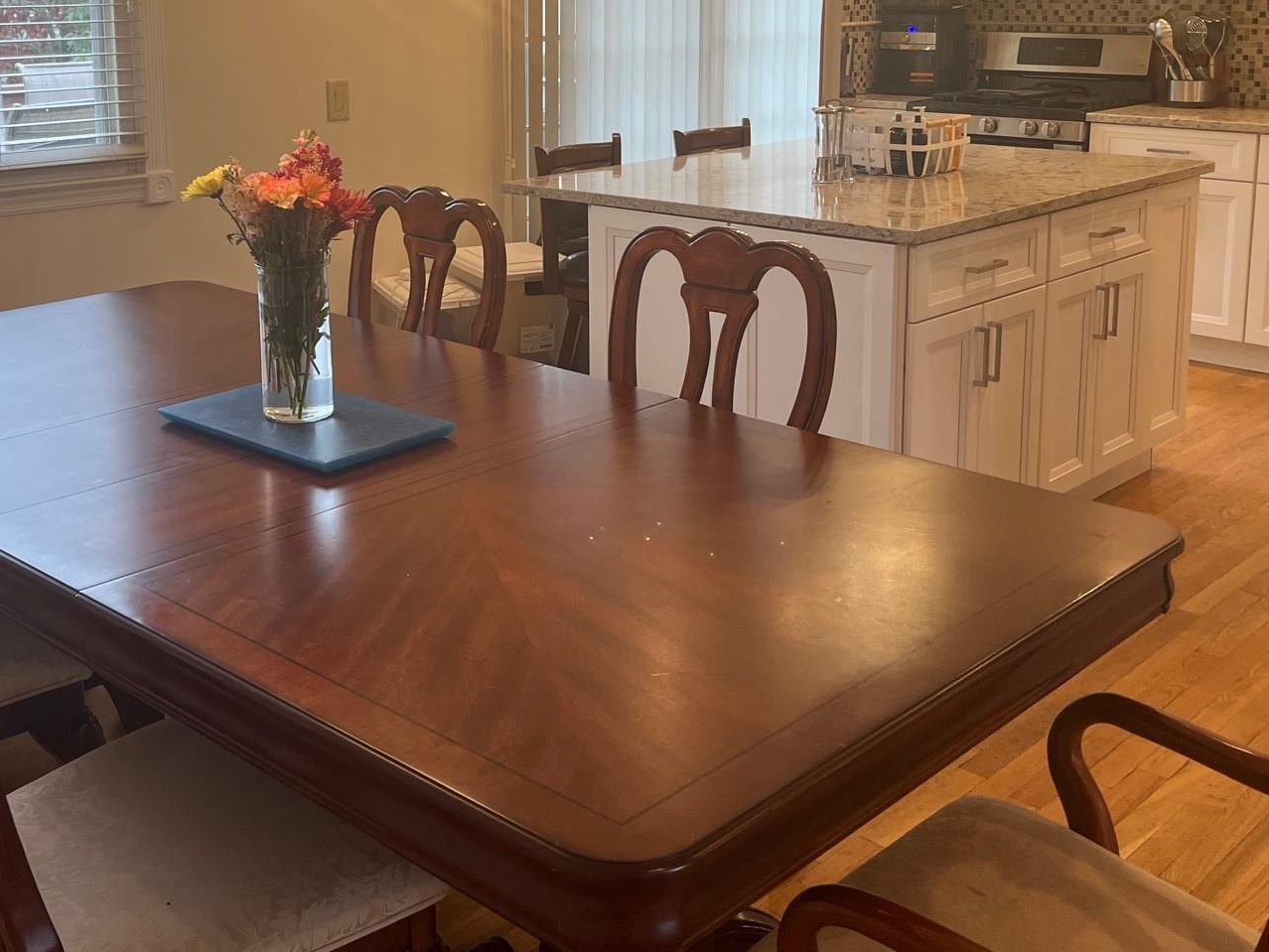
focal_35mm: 41
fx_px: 1503
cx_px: 484
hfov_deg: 45.4
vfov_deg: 34.3
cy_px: 225
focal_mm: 5.1
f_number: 1.6
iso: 80
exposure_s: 1/120
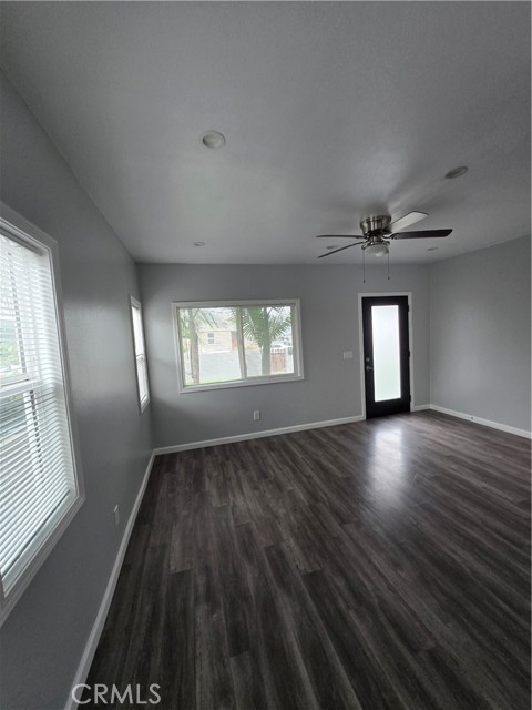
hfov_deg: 89.9
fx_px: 266
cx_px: 266
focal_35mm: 13
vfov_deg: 106.2
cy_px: 355
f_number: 2.2
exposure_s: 1/60
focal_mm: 1.7
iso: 80
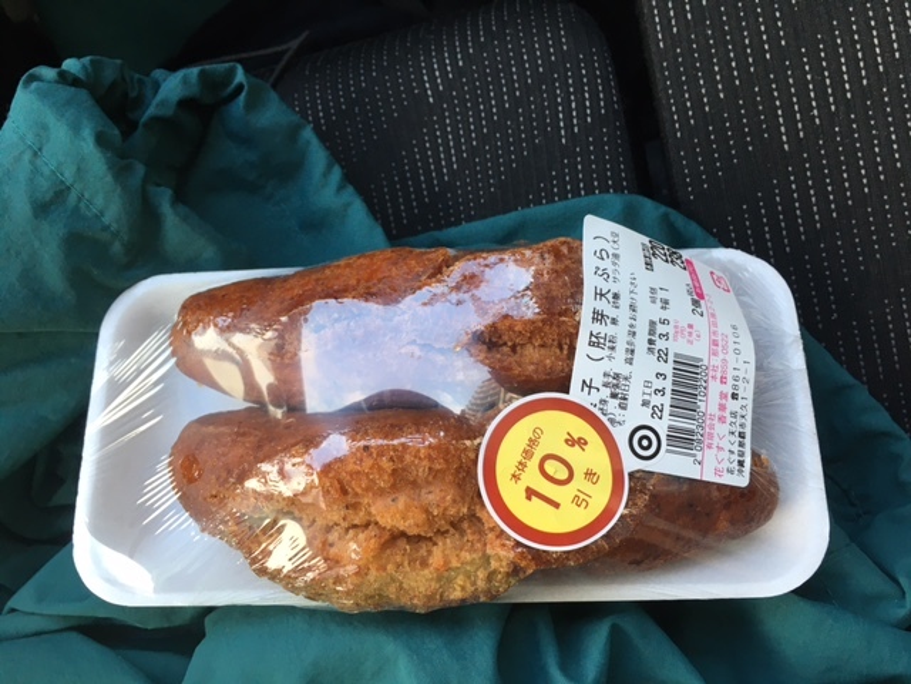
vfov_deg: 48.2
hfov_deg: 61.7
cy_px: 342
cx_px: 456
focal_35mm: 29
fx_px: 763
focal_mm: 4.15
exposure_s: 1/40
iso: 32
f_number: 2.2
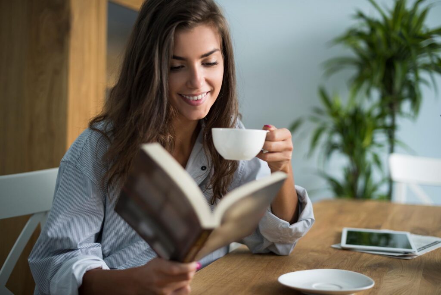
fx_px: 613
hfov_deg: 39.6
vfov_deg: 27.0
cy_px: 148
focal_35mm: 50
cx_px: 220
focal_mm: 50
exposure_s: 1/100
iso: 125
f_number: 2
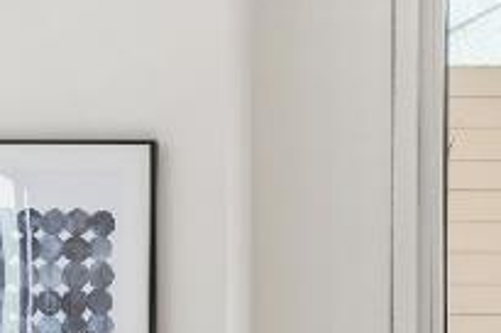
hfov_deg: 17.8
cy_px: 431
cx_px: 582
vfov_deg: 12.1
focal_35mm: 110
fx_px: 1528
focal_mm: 15
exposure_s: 1/80
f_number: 6.3
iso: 400
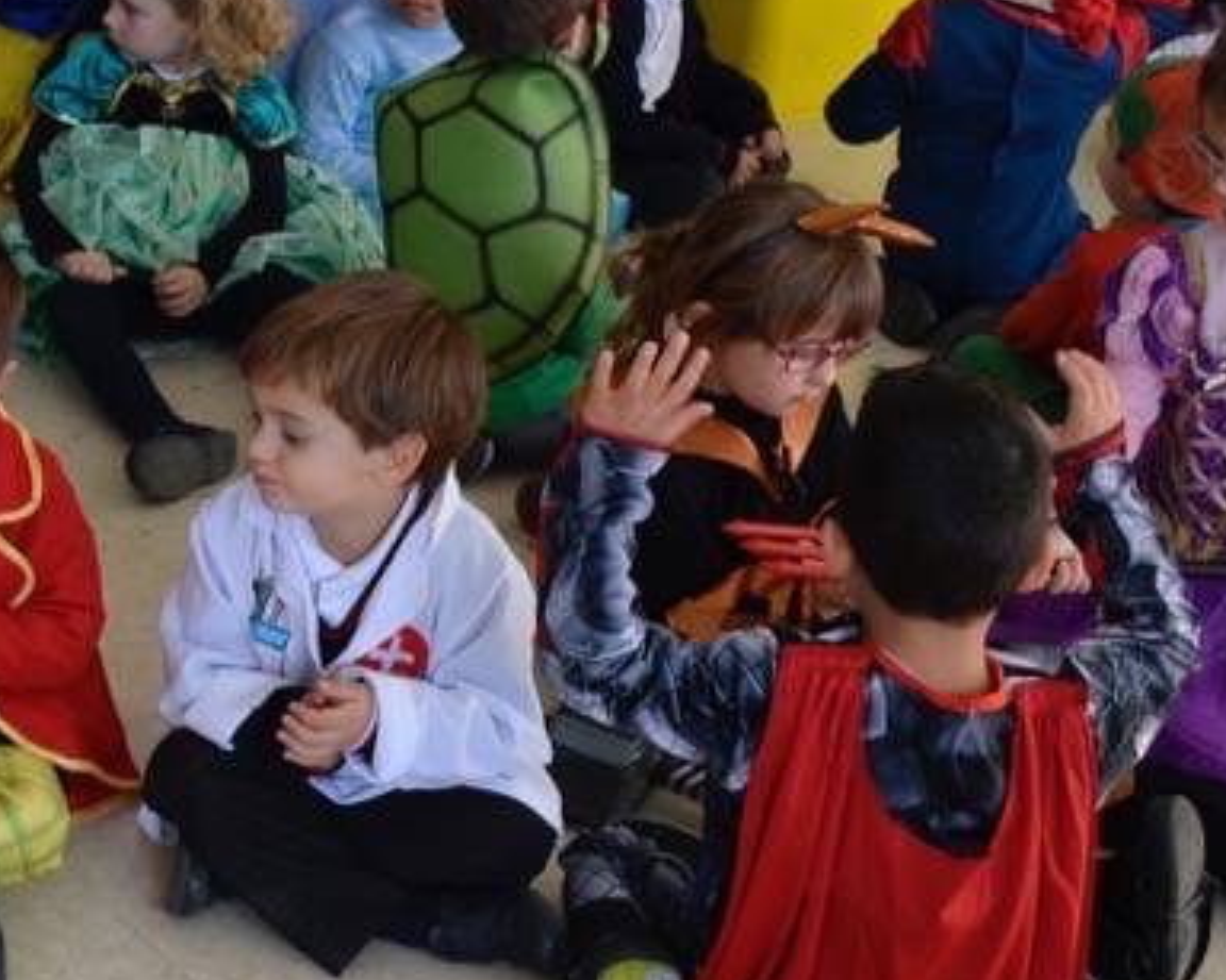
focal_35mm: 79
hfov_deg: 22.5
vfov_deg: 19.3
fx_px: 2866
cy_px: 276
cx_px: -198
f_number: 5.6
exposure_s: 1/125
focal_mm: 18
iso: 280
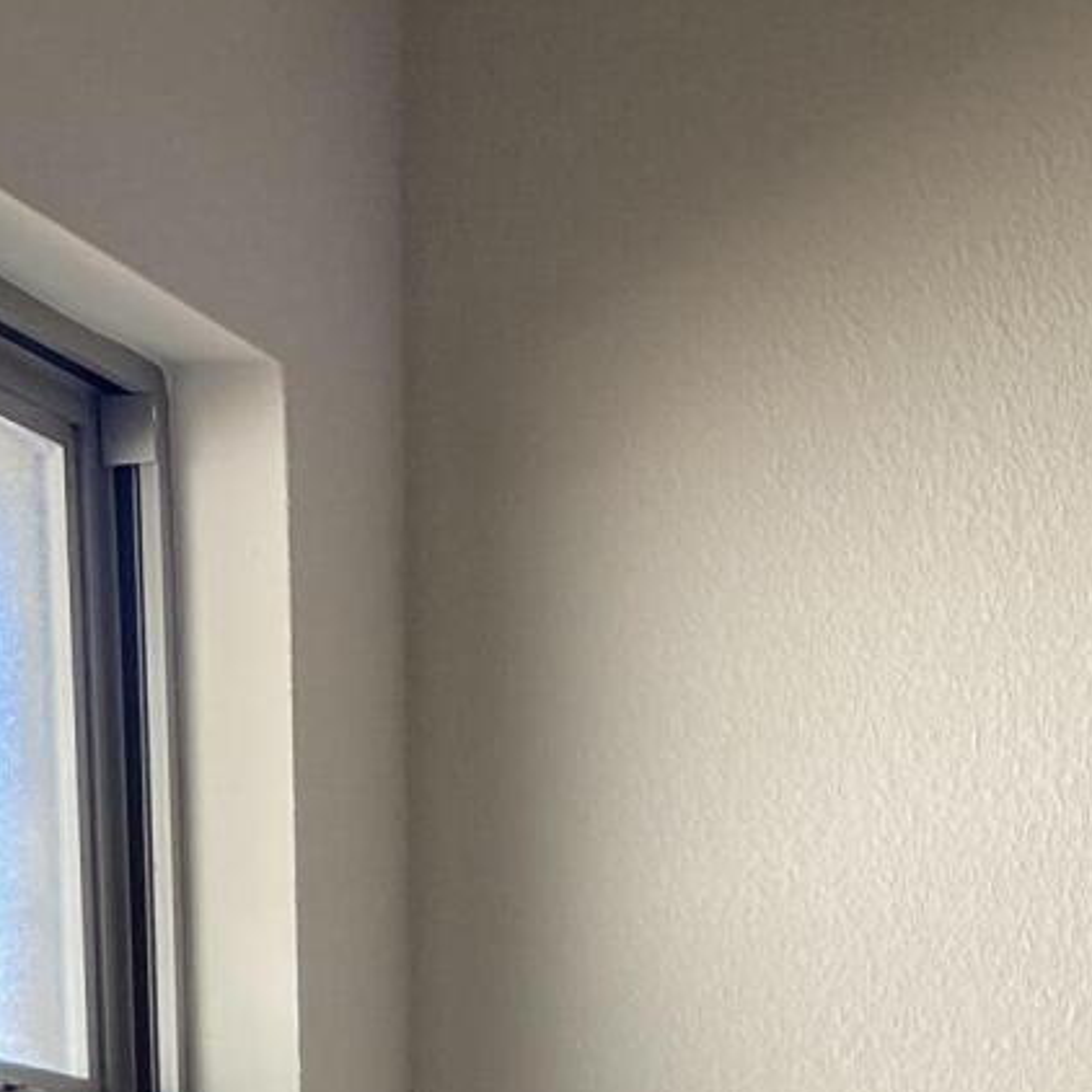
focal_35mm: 109
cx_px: 1048
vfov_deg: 12.8
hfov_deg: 15.7
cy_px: 2518
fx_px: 3890
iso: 80
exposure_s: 1/121
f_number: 1.8
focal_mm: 4.25
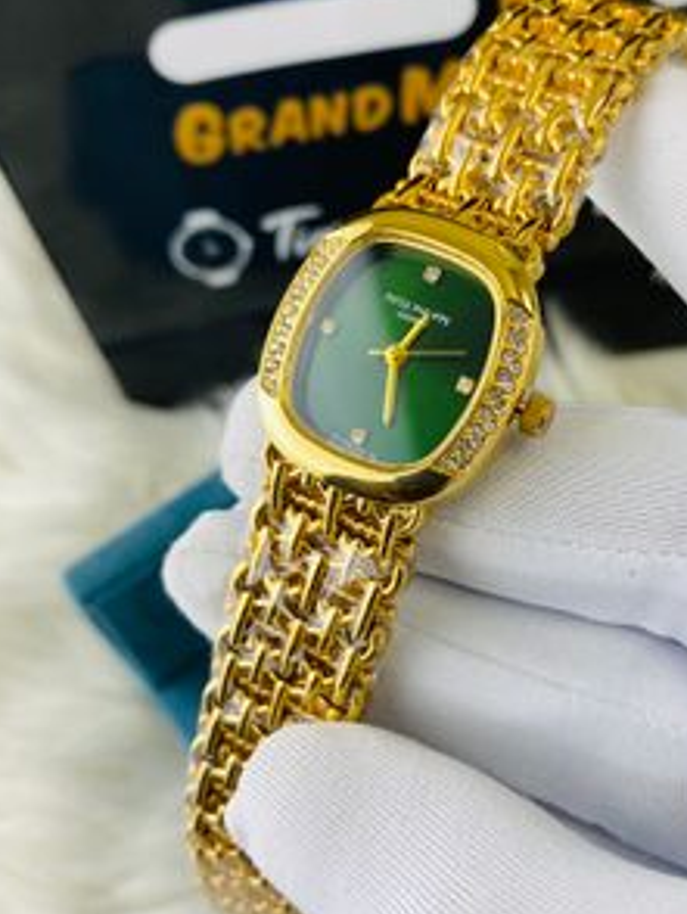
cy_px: 454
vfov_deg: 53.9
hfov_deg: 41.8
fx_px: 898
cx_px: 392
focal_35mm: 34
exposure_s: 1/100
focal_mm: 4.25
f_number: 1.8
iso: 40
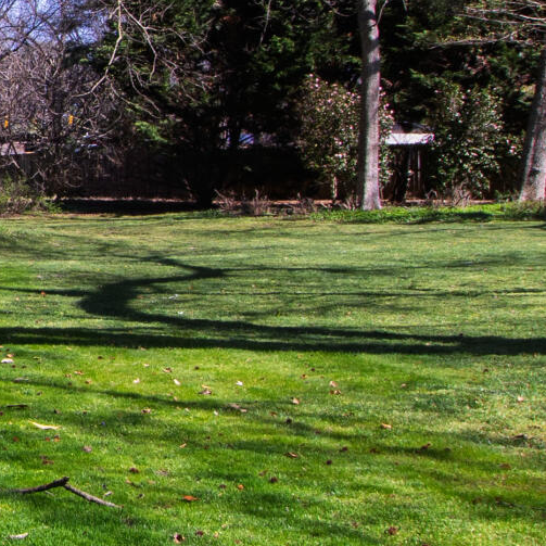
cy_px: 199
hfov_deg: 19.2
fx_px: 1356
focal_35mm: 76
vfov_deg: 22.7
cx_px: -323
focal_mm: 10
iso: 100
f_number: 8
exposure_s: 1/80
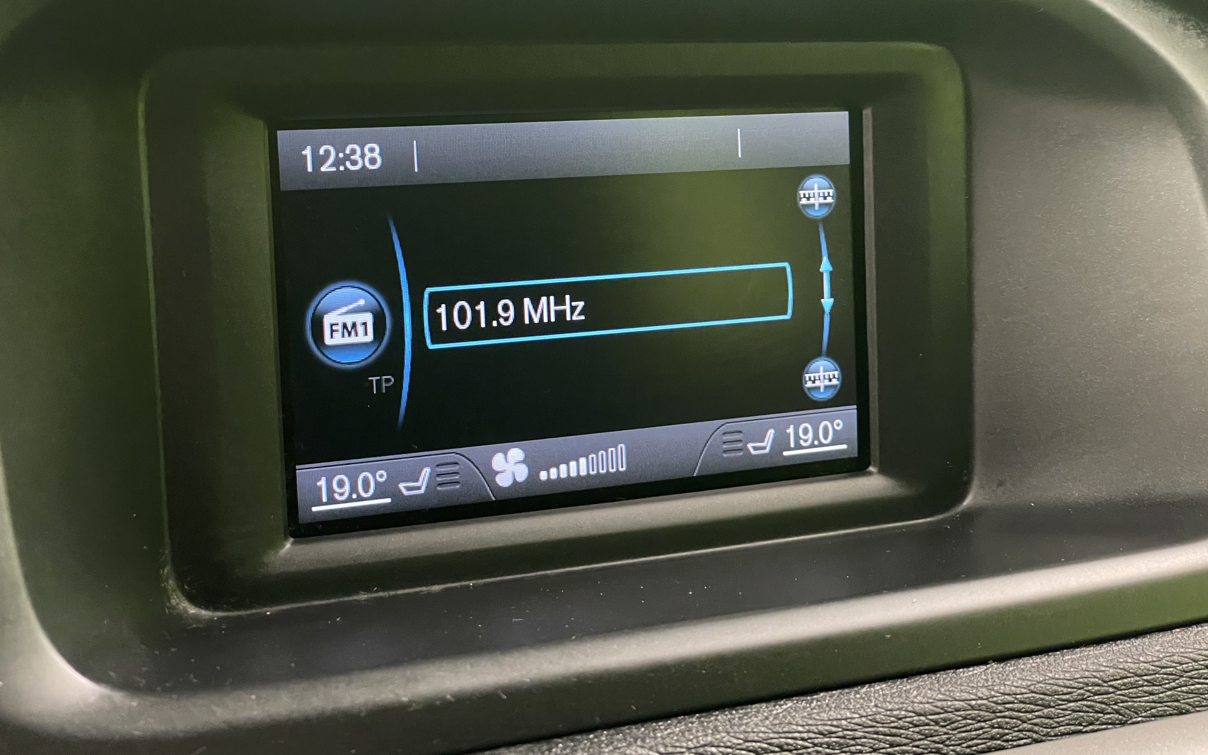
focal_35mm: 56
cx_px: 595
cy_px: 351
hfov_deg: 36.3
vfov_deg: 23.1
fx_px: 1843
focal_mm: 6
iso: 640
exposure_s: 1/33
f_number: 2
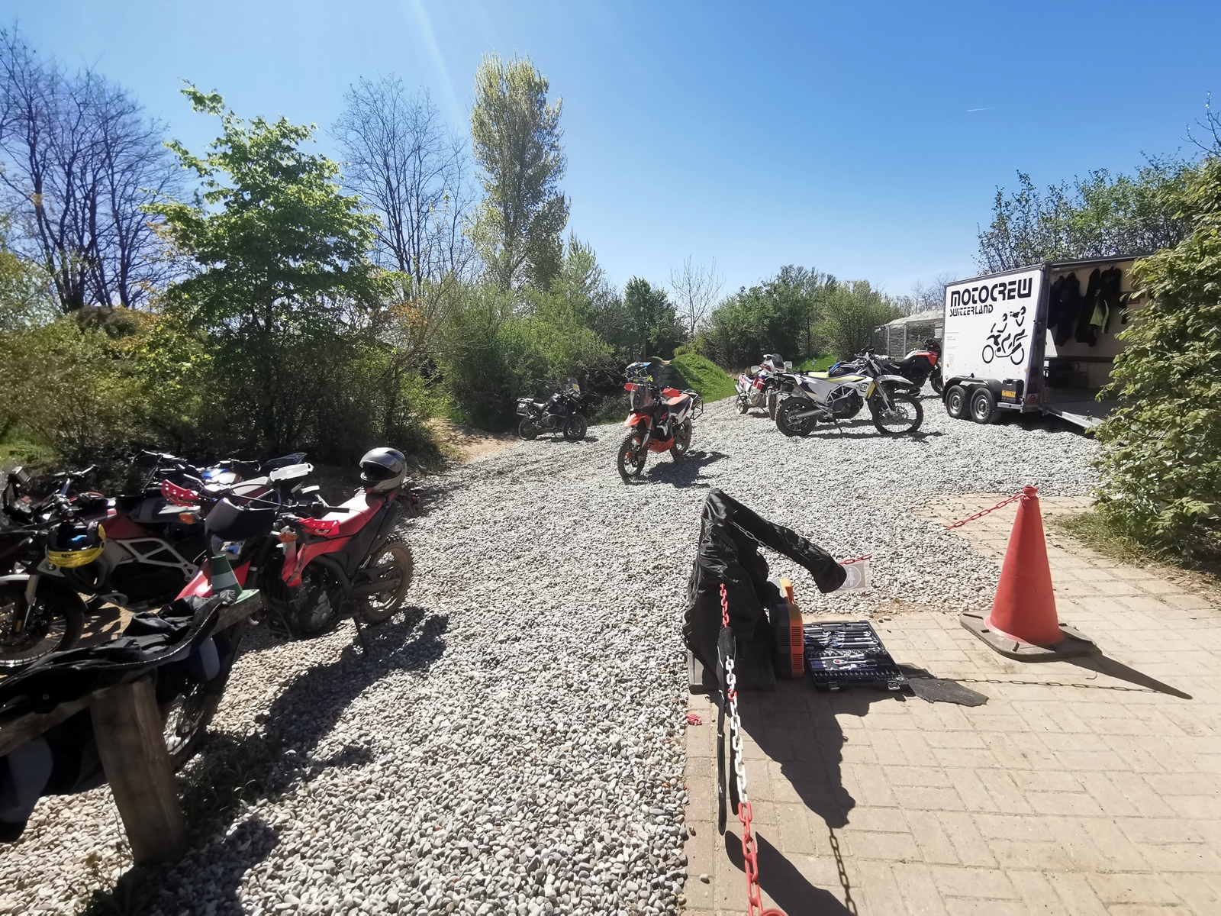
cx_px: 610
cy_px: 458
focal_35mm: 16
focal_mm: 2.35
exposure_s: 1/923
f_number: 2.2
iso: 50
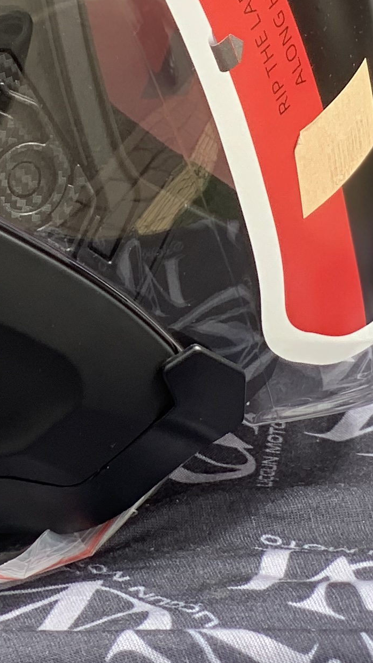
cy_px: -411
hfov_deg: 6.5
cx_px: -284
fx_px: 3236
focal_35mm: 184
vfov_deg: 11.1
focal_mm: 6
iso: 16
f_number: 2.4
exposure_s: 1/122
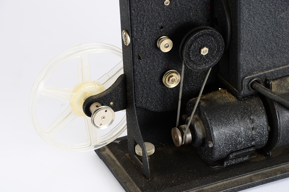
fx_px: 1262
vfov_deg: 8.7
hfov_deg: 13.1
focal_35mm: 158
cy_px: 96
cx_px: 144
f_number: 10
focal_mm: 105
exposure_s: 1/100
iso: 100
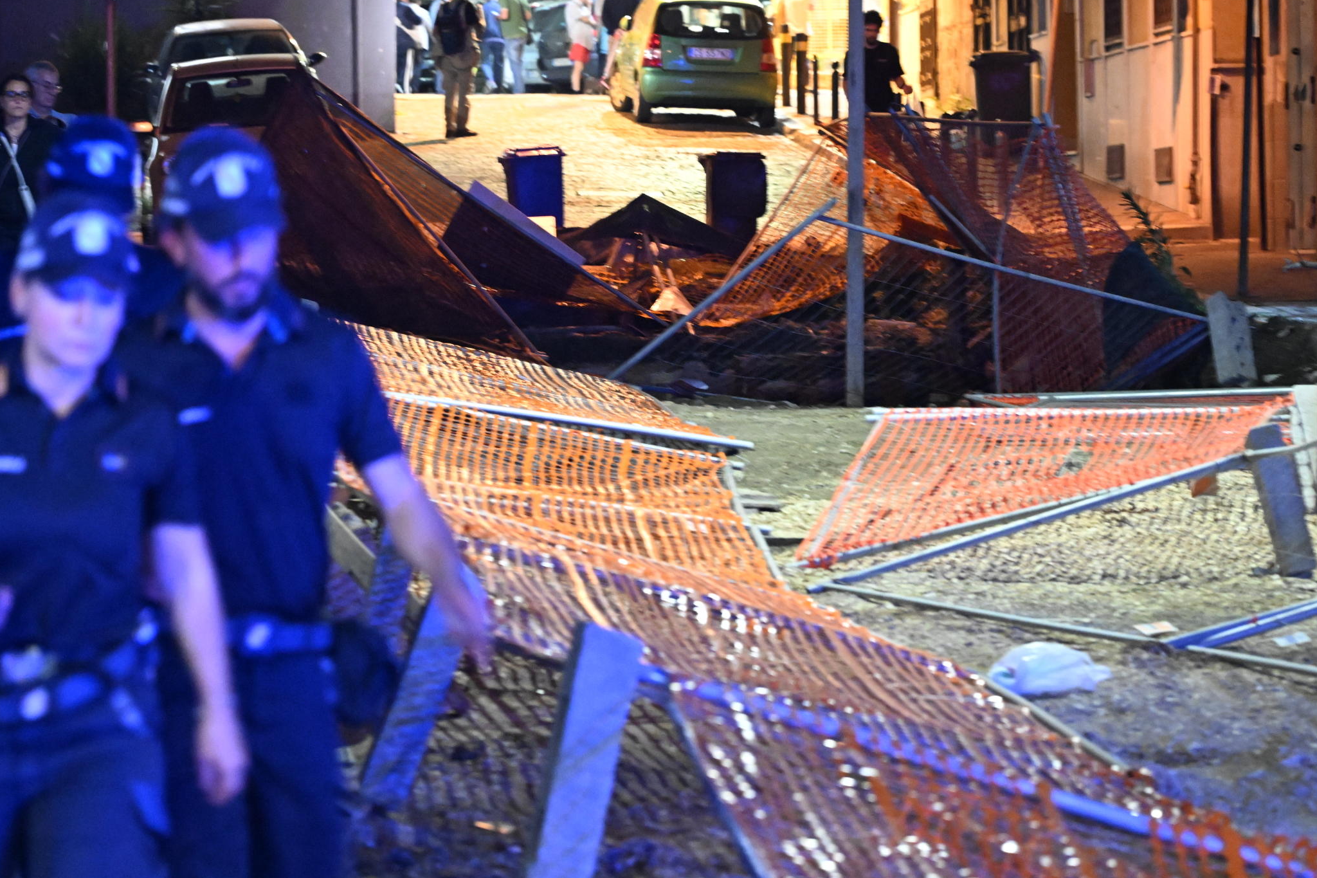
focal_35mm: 180
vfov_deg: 7.6
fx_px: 6584
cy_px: 258
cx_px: 665
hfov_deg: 11.4
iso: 6400
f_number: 4
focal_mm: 120
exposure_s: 1/20
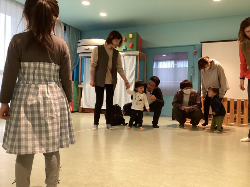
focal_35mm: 31
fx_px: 224
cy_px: 94
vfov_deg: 45.4
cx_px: 125
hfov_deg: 58.4
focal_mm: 3.3
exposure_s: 1/60
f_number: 2.4
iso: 200
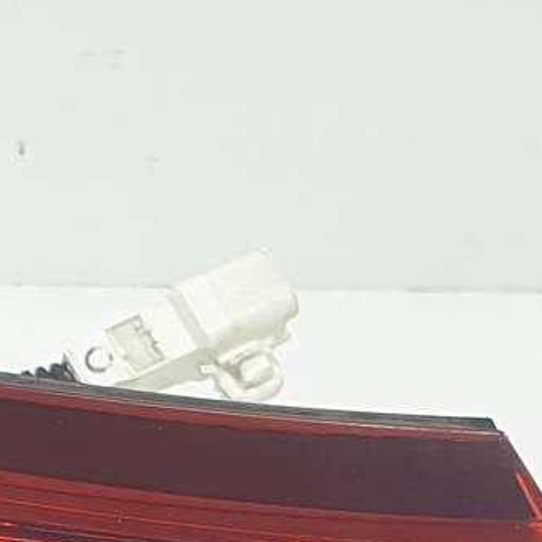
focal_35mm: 101
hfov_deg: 16.1
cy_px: 780
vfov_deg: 16.0
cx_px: -203
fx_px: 1789
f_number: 2.4
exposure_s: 1/164
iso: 50
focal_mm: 4.3
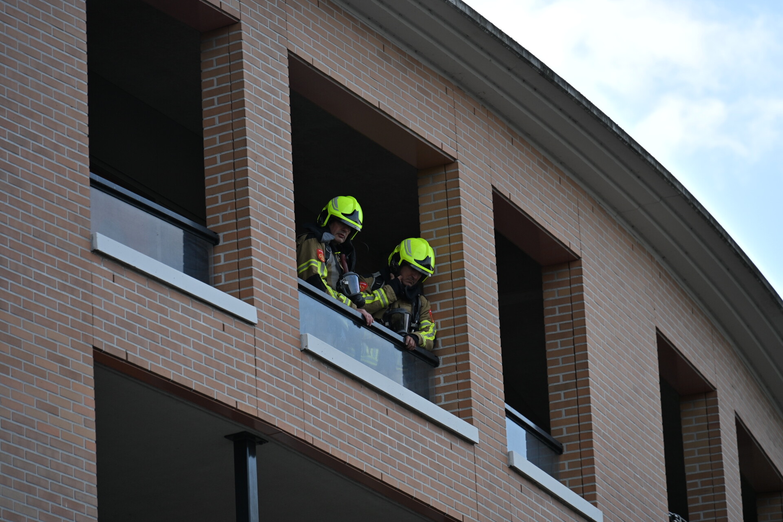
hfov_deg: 10.3
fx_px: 4350
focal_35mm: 200
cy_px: 261
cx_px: 392
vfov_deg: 6.9
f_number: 6.3
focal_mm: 200
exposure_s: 1/400
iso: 250
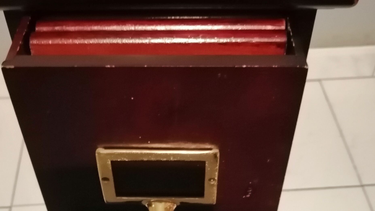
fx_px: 497
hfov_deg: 41.2
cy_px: 172
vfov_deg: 23.6
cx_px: 163
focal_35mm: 50
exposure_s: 1/14.3
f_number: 1.8
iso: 1250
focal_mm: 3.96
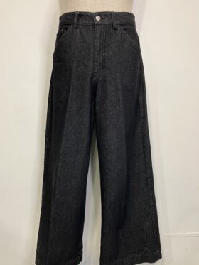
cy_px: 141
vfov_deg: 59.9
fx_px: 230
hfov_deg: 46.8
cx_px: 97
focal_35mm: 30
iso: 125
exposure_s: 1/50
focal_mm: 3.99
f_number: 1.8
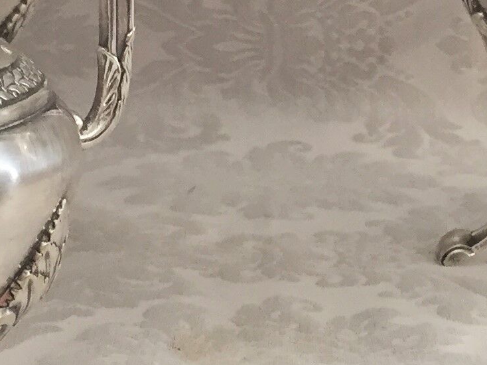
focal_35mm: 129
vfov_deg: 11.2
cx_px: 263
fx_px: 1814
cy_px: -91
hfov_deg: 15.3
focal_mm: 4.15
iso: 100
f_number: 2.2
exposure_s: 1/33
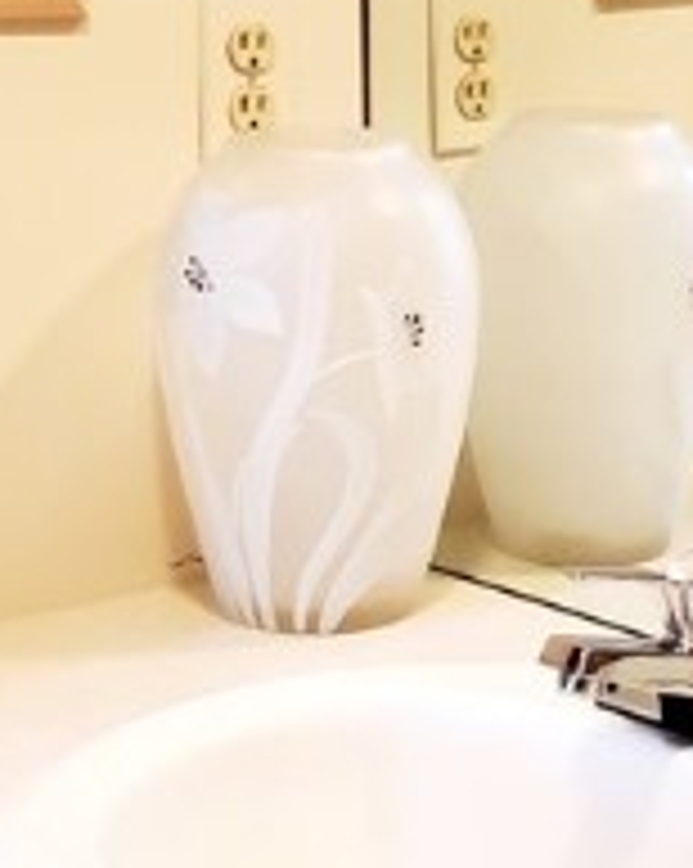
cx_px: 742
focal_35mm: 101
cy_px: 436
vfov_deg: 19.0
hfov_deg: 14.9
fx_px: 2594
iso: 250
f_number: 1.5
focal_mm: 4.3
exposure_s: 1/60.2
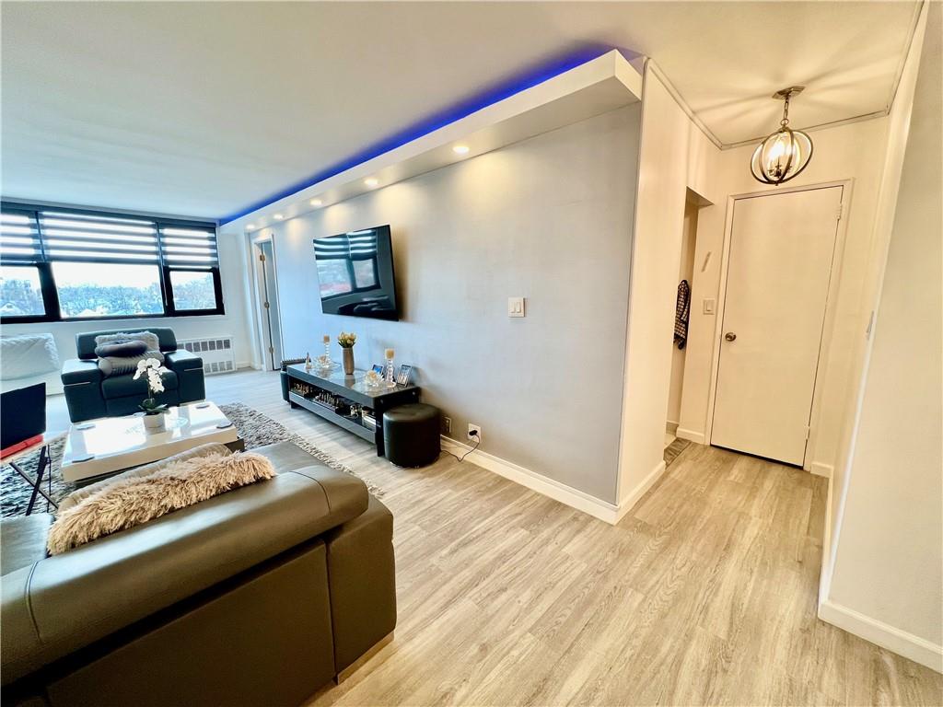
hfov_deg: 106.2
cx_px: 472
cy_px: 354
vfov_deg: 89.9
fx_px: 354
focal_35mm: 13
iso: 125
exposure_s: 1/120
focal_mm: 1.57
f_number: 1.8
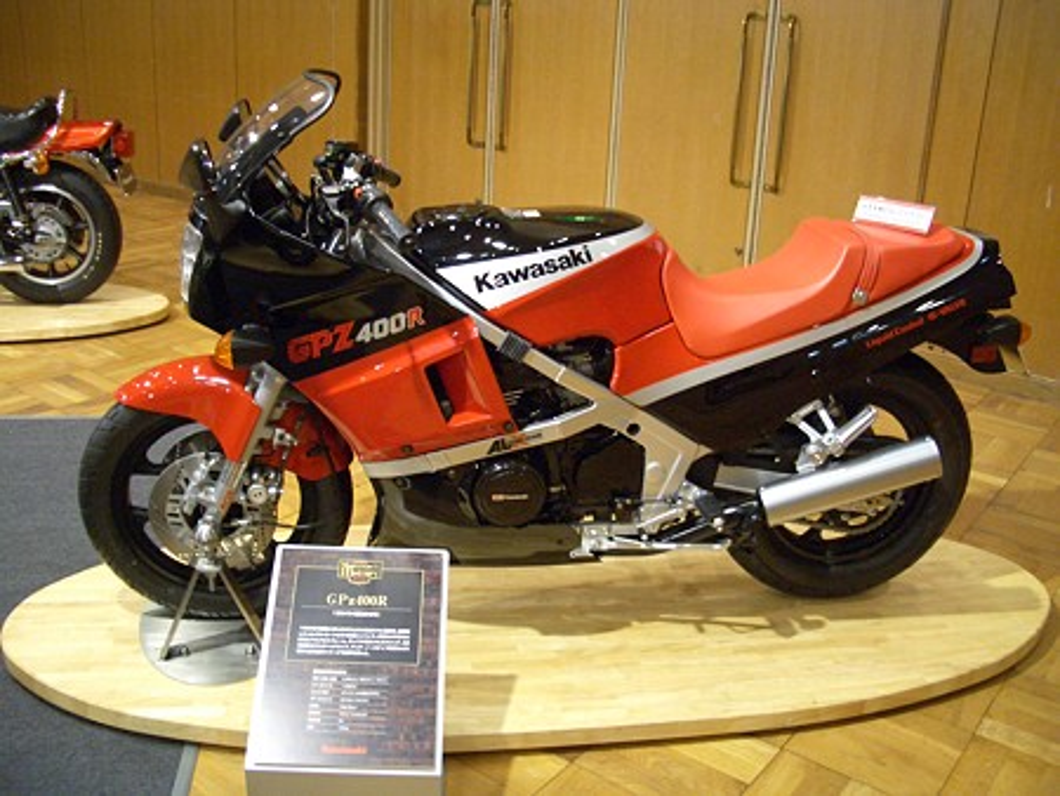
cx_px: 530
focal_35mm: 35
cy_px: 398
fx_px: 1072
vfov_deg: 40.7
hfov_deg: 52.6
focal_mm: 5.8
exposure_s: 1/20
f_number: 2.6
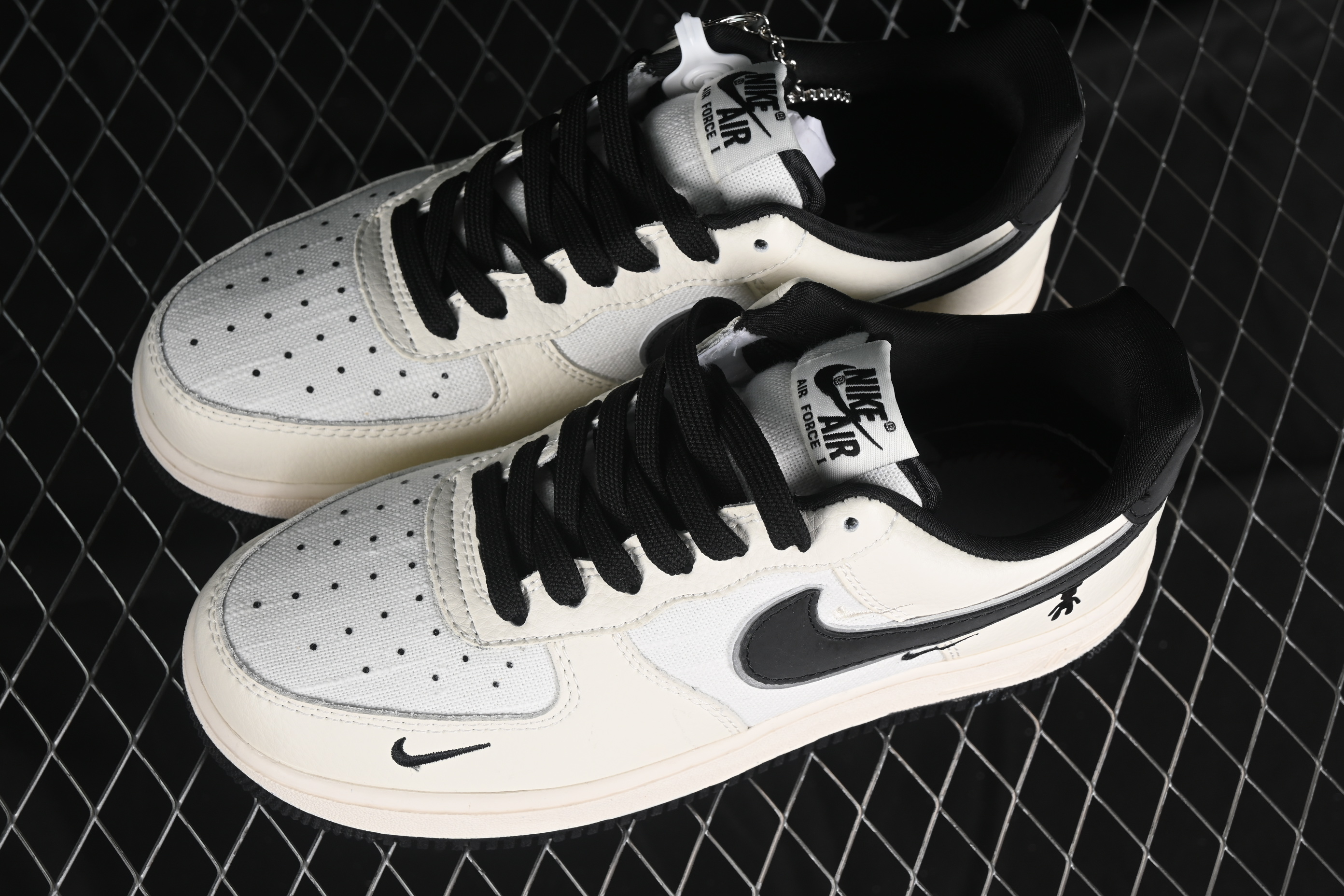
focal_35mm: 75
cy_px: 448
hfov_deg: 27.0
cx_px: 672
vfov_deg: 18.2
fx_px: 2800
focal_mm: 50
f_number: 7.1
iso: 160
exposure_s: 1/80
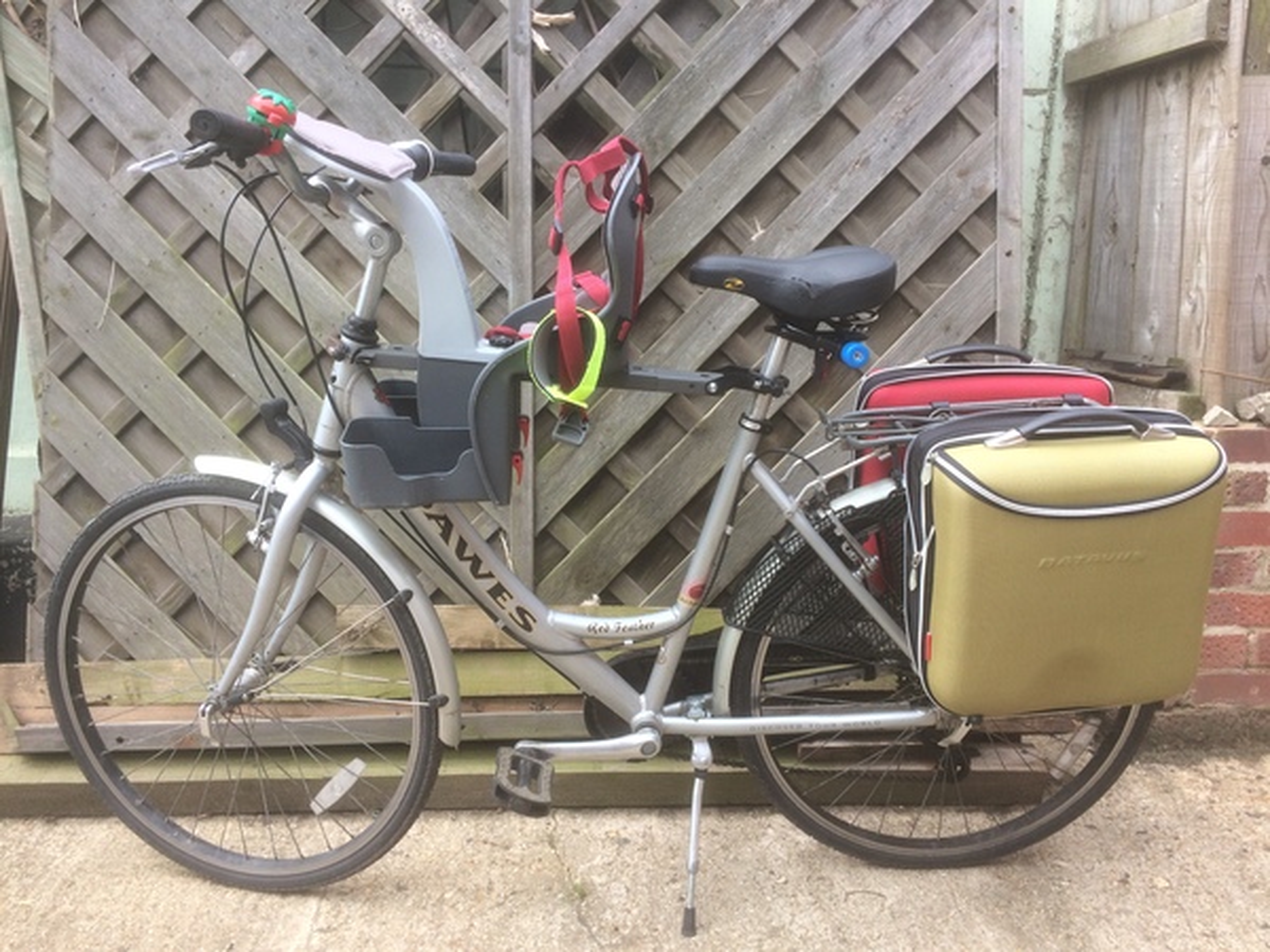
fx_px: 1064
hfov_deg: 61.7
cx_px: 635
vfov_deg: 48.2
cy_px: 476
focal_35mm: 29
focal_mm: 4.15
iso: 32
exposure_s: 1/275
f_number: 2.2
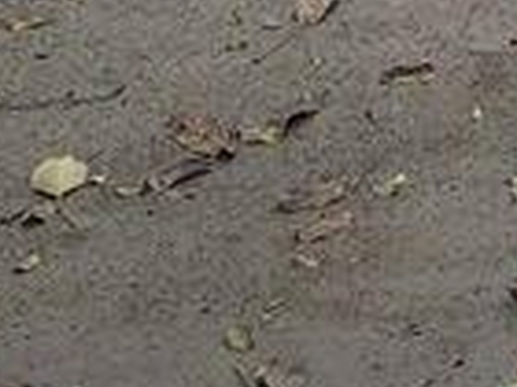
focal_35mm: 166
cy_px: -608
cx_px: 1034
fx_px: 2479
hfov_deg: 10.9
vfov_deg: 8.1
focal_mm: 4.15
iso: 32
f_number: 2.2
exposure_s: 1/360
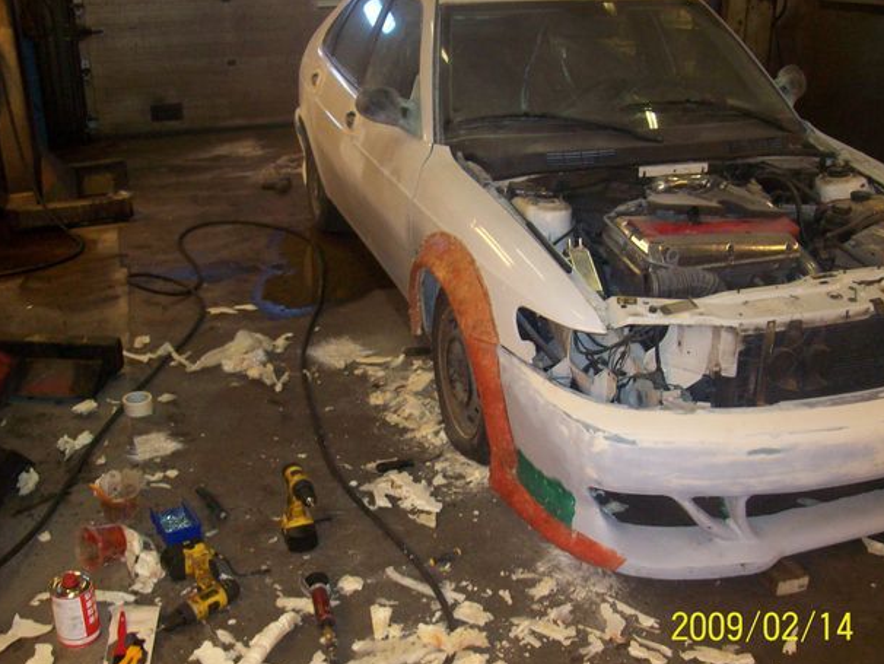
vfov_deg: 37.7
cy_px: 344
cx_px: 454
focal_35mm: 38
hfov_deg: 49.0
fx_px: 971
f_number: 2.7
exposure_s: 1/64
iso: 200
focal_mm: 6
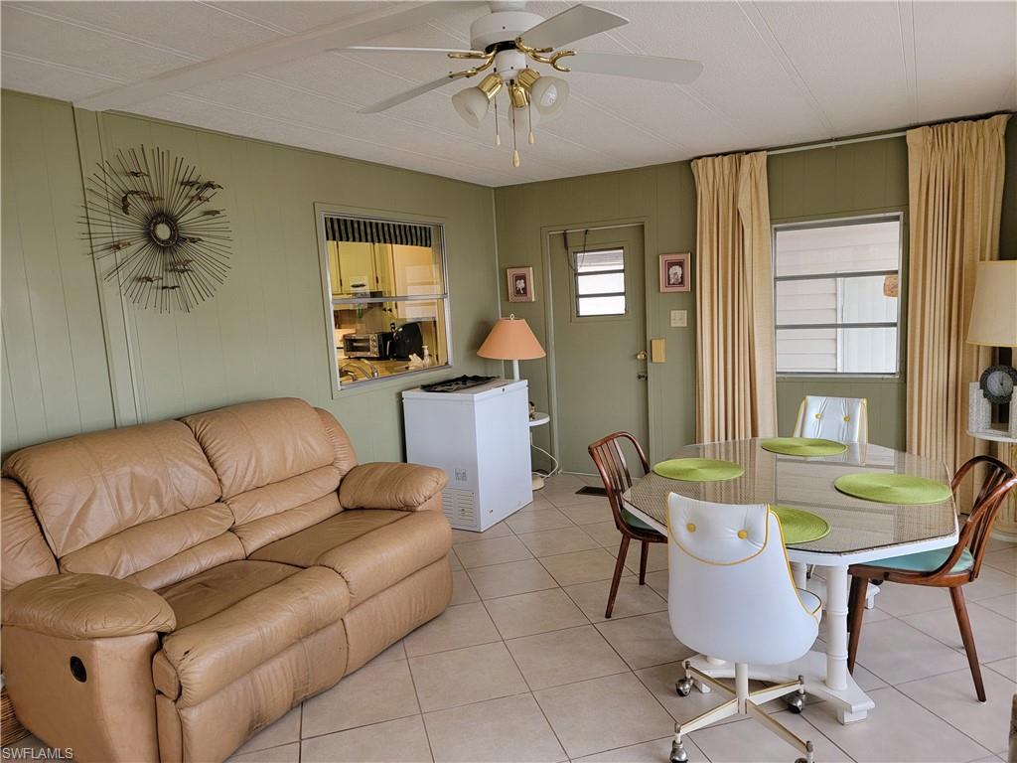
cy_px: 382
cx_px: 508
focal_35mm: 24
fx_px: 705
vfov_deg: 56.8
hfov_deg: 71.6
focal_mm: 6.7
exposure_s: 1/120
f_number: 1.8
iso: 250
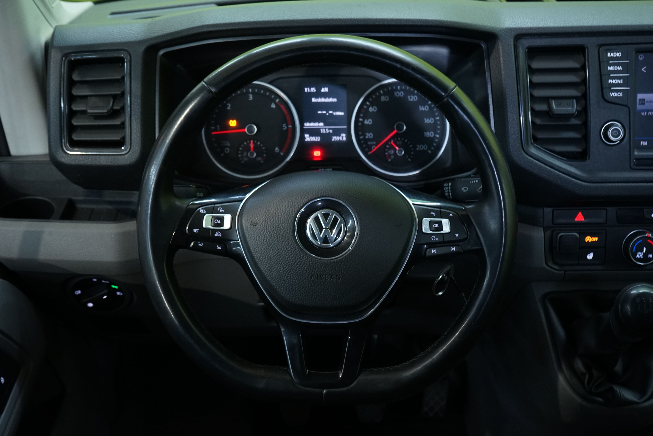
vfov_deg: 29.9
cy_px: 218
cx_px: 326
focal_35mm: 45
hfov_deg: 43.6
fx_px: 816
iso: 1600
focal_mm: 45
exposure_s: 1/10
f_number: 8
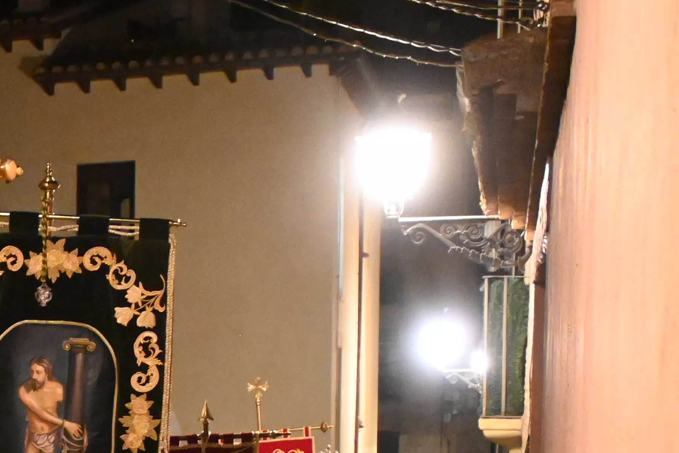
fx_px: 2306
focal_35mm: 122
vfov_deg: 10.8
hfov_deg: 15.9
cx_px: -200
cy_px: 675
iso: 6400
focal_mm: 26.5
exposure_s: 1/40
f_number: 4.5
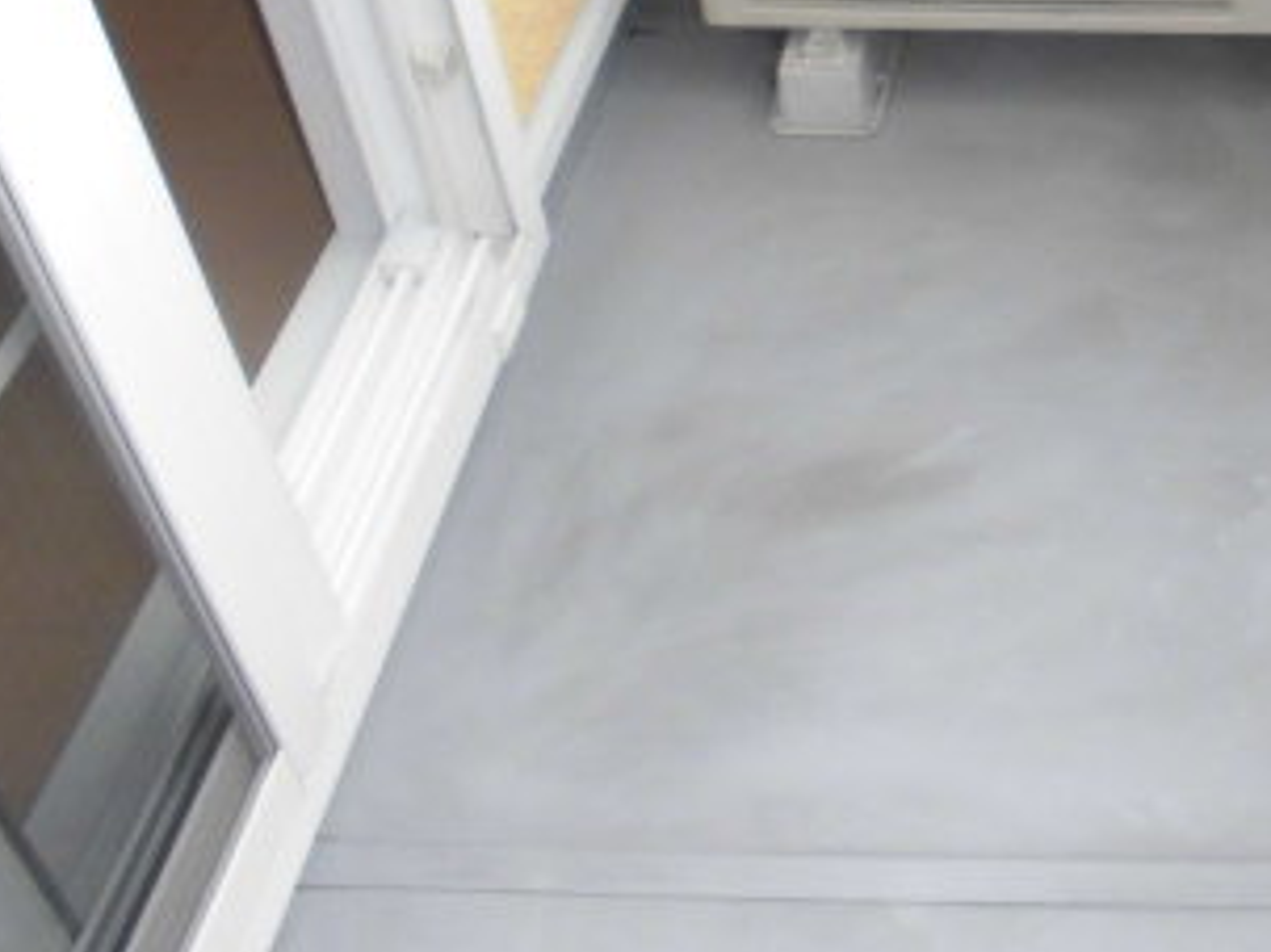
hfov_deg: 32.4
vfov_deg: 25.1
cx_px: 1246
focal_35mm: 55
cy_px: -21
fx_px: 2019
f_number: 3.5
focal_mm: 4.6
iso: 100
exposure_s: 1/125
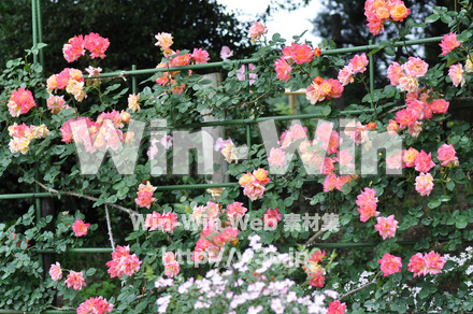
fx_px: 1771
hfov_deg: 15.2
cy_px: 157
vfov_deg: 10.1
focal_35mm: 135
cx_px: 236
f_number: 5
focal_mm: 90
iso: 200
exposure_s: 1/400
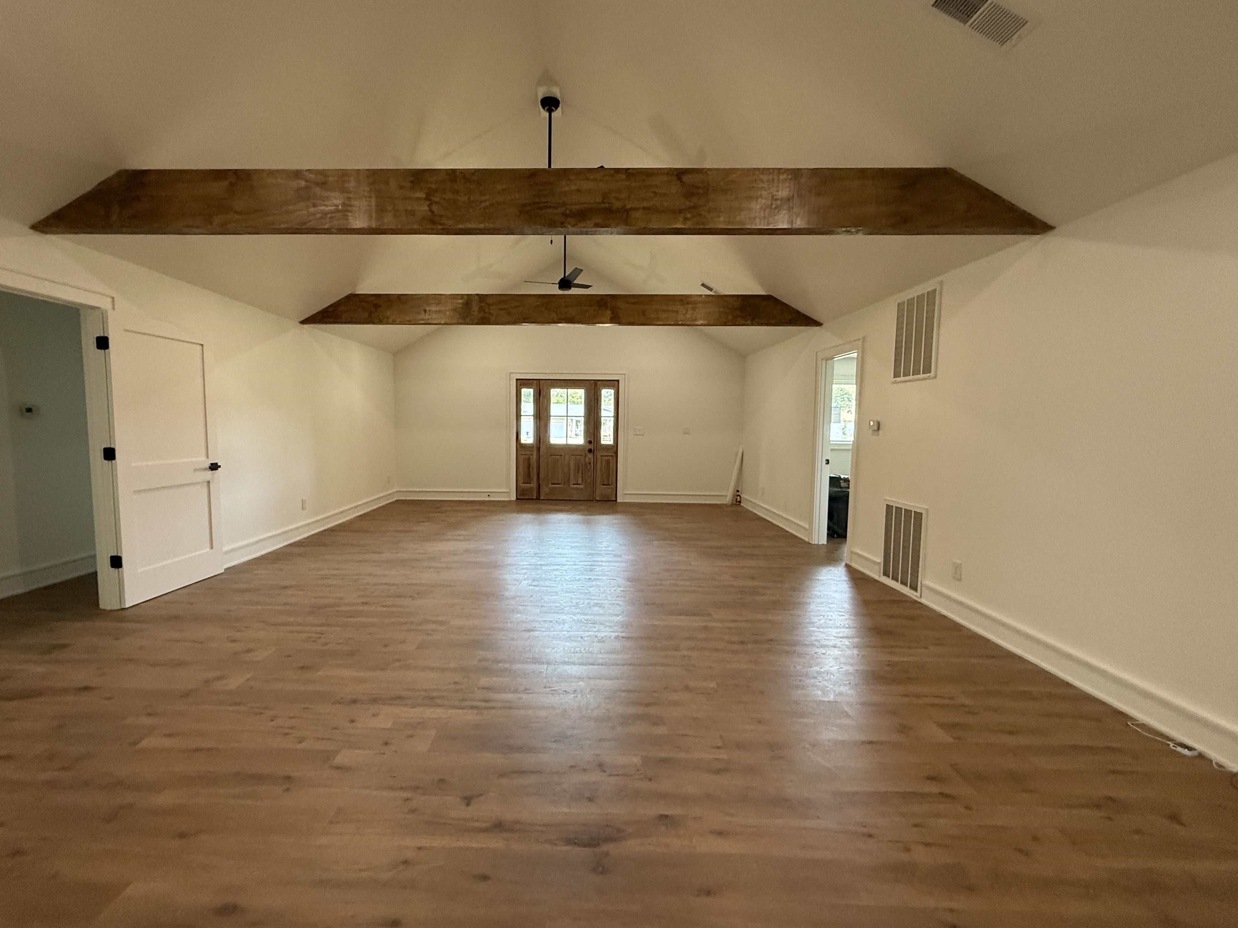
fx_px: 536
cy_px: 463
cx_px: 578
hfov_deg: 98.0
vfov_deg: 81.7
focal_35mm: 15
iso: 400
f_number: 2.2
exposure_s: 1/120
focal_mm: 2.22
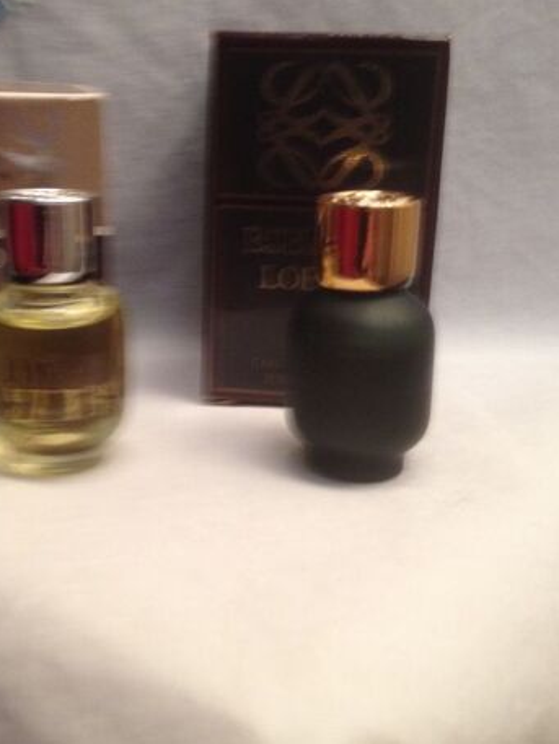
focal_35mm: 49
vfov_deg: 38.9
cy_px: 360
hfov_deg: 29.5
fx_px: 1055
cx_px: 197
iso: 160
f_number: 2.4
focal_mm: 4.28
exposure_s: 1/20
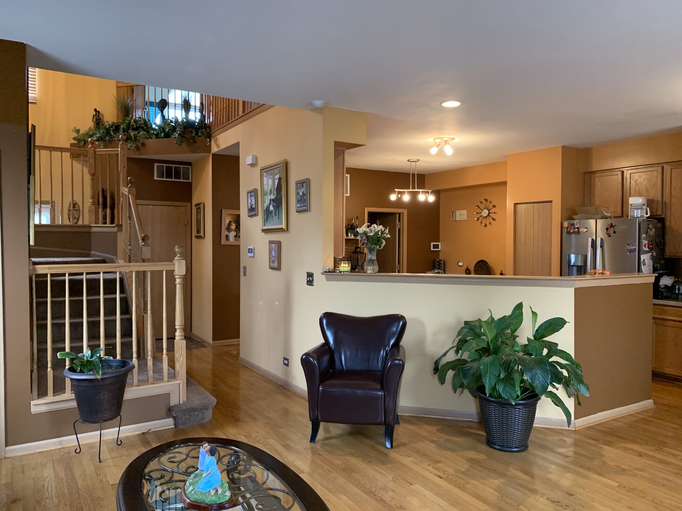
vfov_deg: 53.1
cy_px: 256
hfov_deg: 67.3
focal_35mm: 26
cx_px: 341
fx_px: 512
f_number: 1.8
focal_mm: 4.25
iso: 320
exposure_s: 1/60
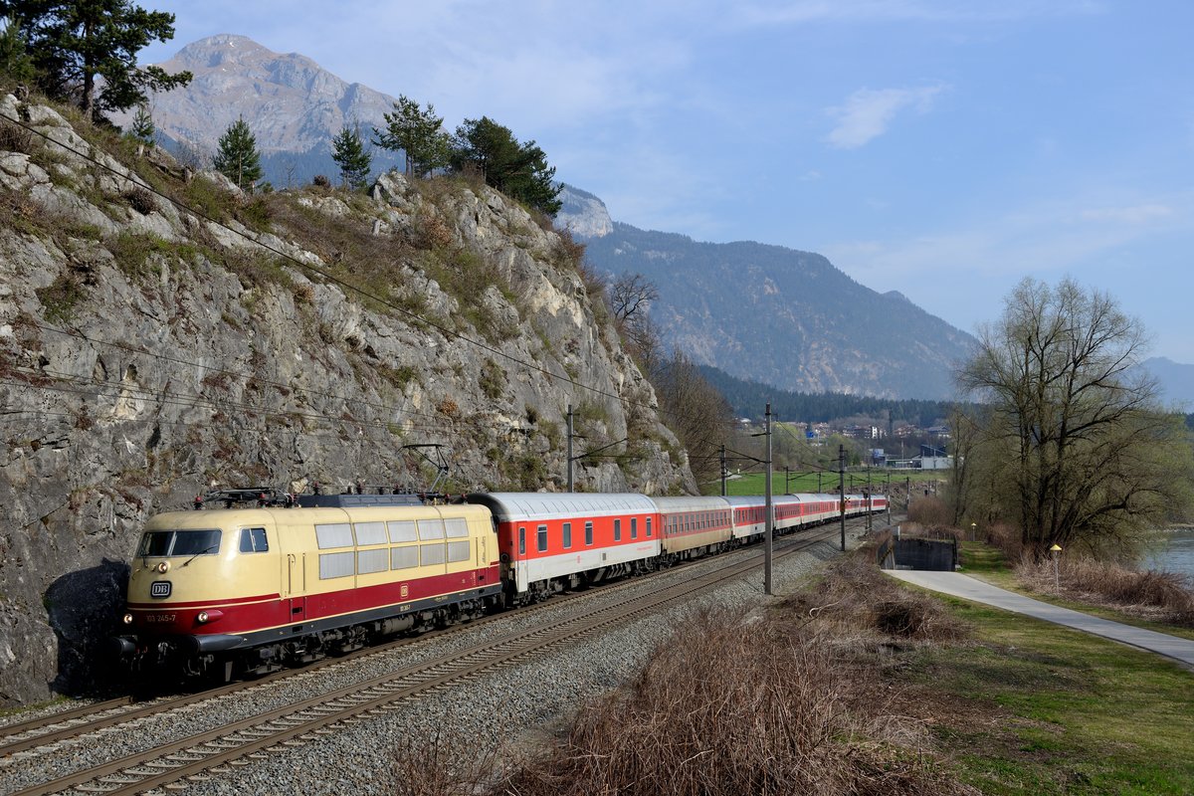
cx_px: 597
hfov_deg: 46.4
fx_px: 1393
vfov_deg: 31.9
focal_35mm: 42
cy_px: 398
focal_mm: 42
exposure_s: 1/1600
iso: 250
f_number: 5.6
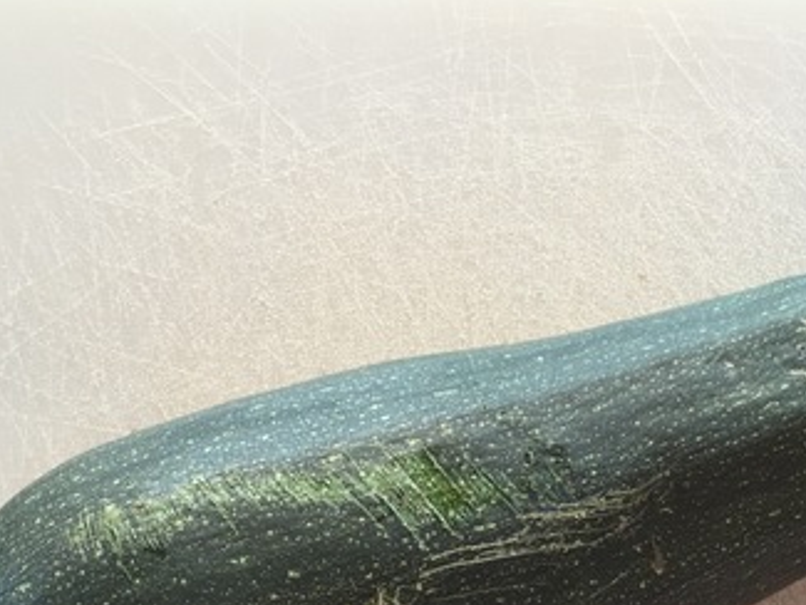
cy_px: 441
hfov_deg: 26.6
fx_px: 1677
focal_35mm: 72
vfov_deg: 20.3
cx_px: 618
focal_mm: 4.15
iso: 40
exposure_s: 1/60
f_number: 2.2
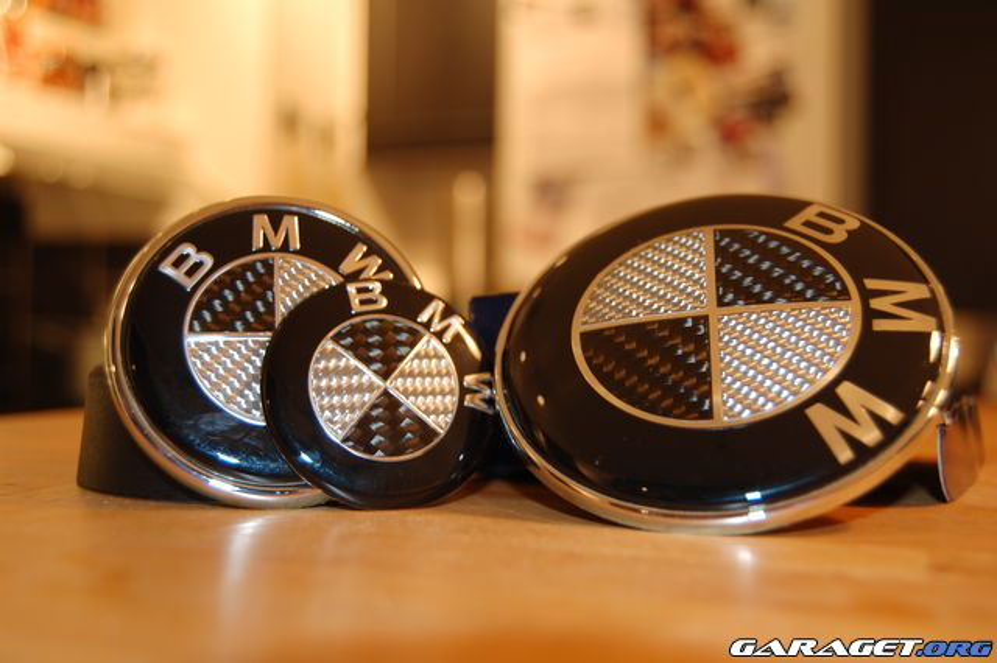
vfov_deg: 29.8
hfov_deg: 43.6
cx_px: 498
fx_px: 1246
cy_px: 332
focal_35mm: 45
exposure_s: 1/3
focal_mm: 30
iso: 200
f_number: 4.2
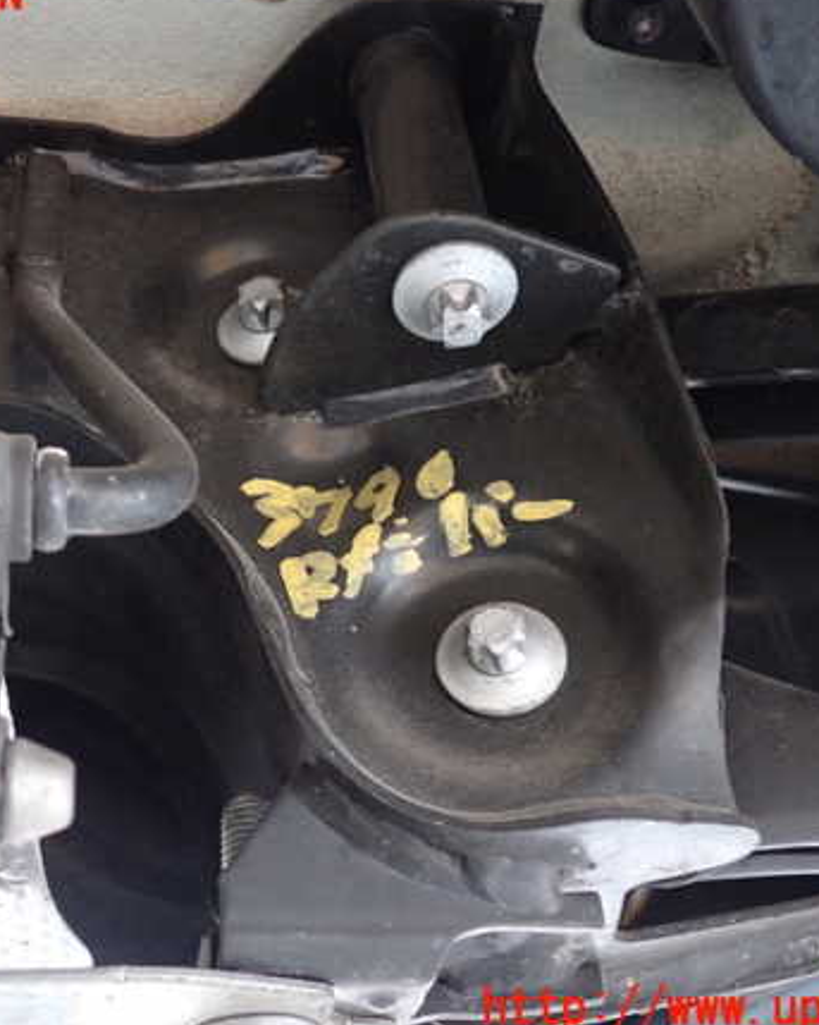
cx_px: 306
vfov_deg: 44.8
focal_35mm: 41
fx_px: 1243
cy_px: 502
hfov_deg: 36.3
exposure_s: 1/15
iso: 800
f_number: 2.3
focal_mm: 5.4
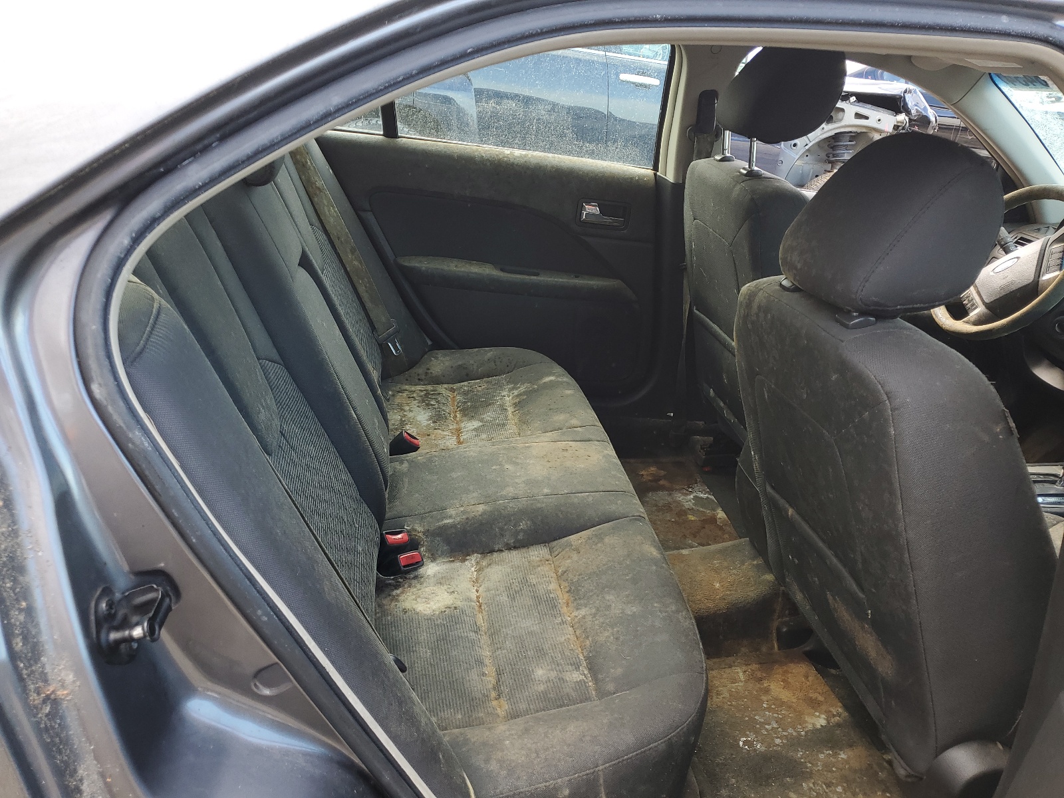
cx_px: 532
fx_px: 799
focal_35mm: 26
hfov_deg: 67.3
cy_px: 399
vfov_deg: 53.1
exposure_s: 1/133
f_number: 1.5
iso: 50
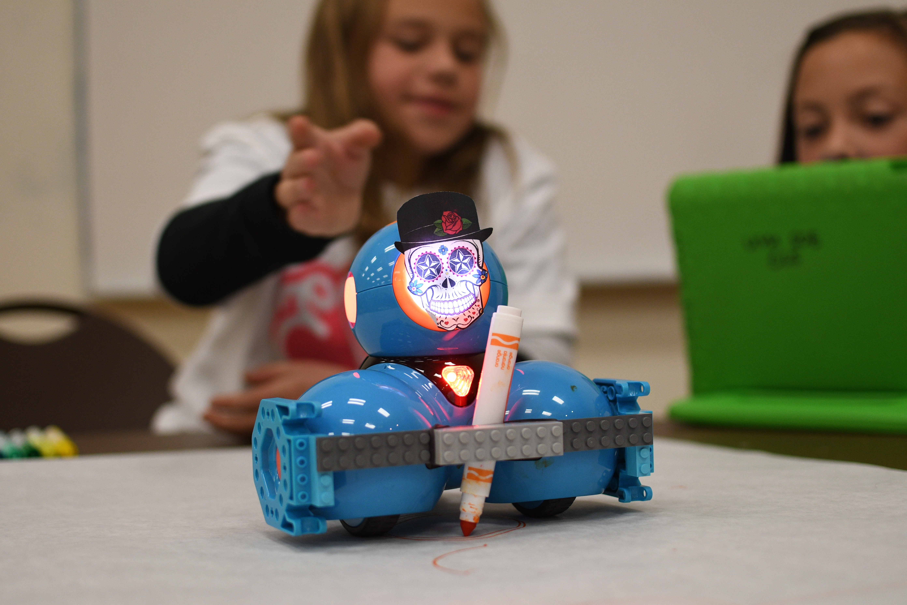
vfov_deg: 26.0
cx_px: 454
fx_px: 1310
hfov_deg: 38.2
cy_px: 302
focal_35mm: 52
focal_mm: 35
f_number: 2.2
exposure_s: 1/320
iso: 800
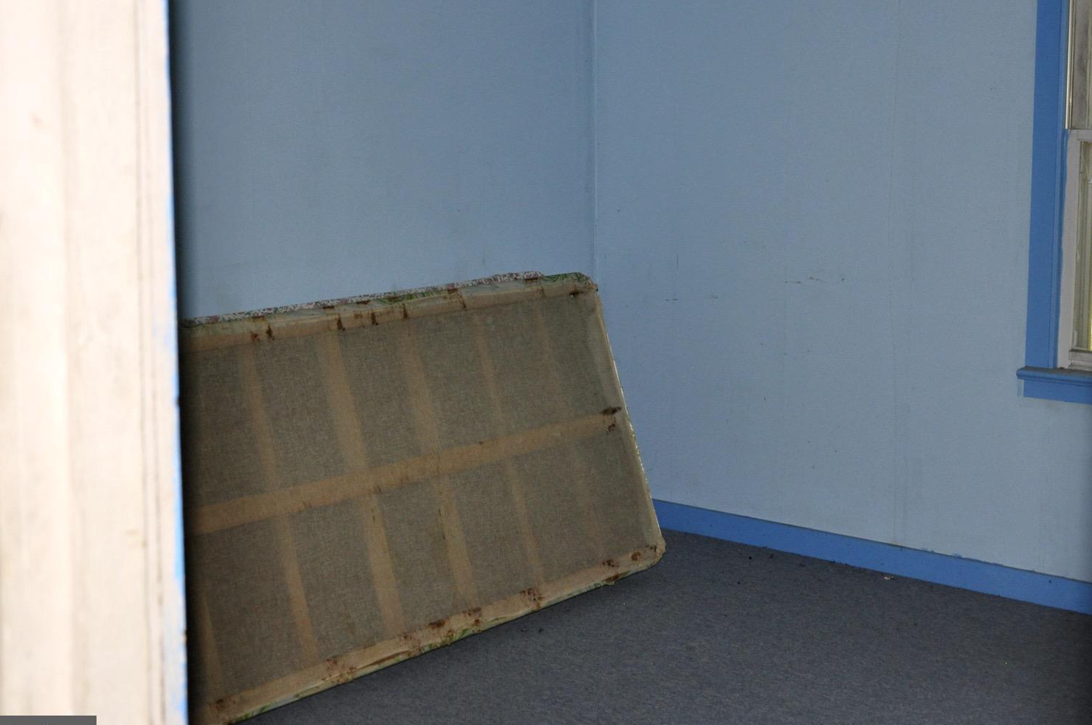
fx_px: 1484
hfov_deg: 40.1
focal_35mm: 49
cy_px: 274
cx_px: 679
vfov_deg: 27.4
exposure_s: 1/60
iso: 800
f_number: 3.8
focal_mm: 24
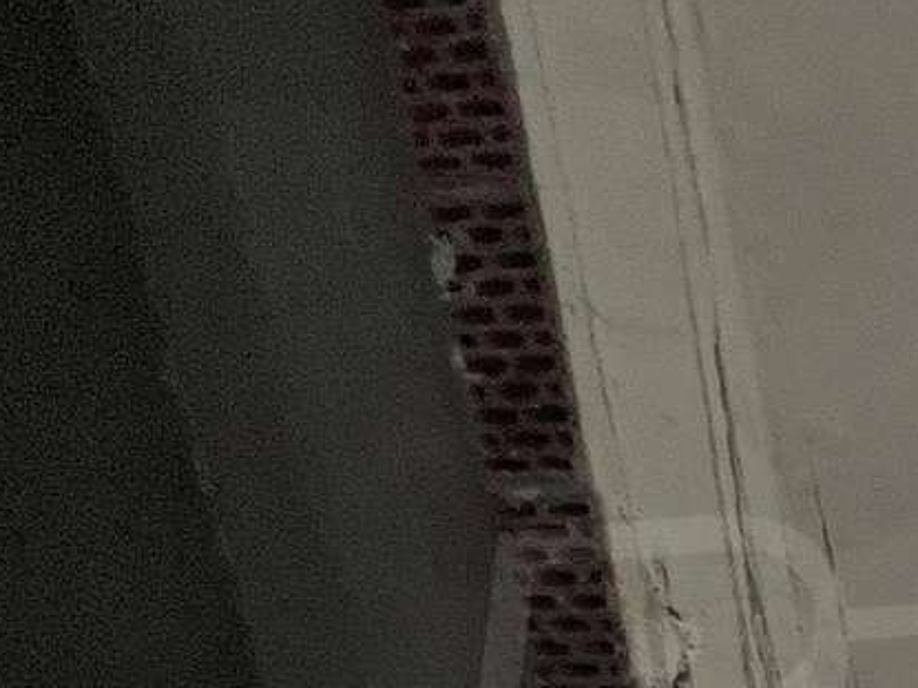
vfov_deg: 27.3
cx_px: 1559
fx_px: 1246
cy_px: 817
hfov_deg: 24.1
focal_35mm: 47
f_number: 1.8
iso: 80
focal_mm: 1.57
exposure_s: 1/121
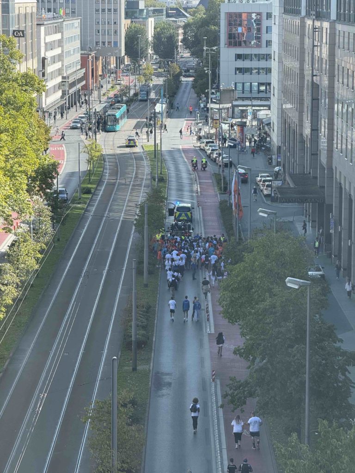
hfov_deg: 12.3
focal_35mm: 120
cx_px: 178
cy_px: 236
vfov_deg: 16.4
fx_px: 1641
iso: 64
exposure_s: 1/318
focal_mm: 15.66
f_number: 2.8
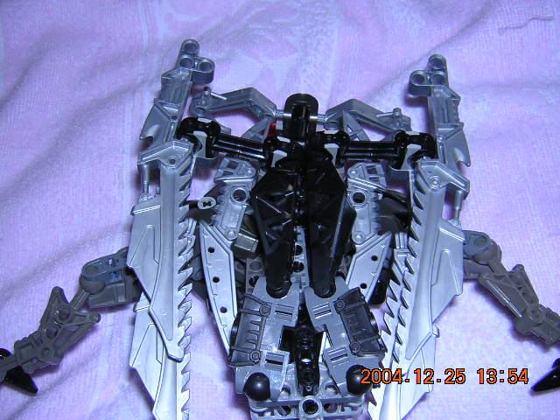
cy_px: 210
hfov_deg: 51.4
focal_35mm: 36
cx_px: 280
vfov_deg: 39.7
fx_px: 582
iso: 100
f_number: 5.2
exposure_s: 1/60.1
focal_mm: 4.7
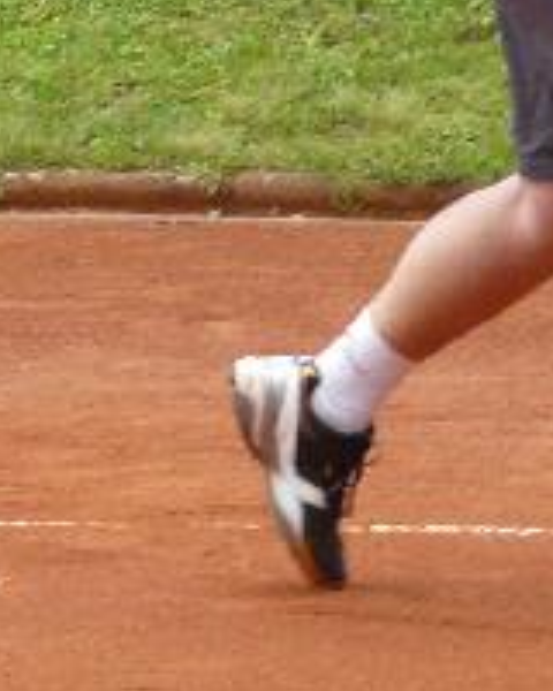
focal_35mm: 434
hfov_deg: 3.6
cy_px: -342
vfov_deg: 4.4
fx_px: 8879
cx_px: 315
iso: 160
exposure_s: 1/200
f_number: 4
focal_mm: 14.3
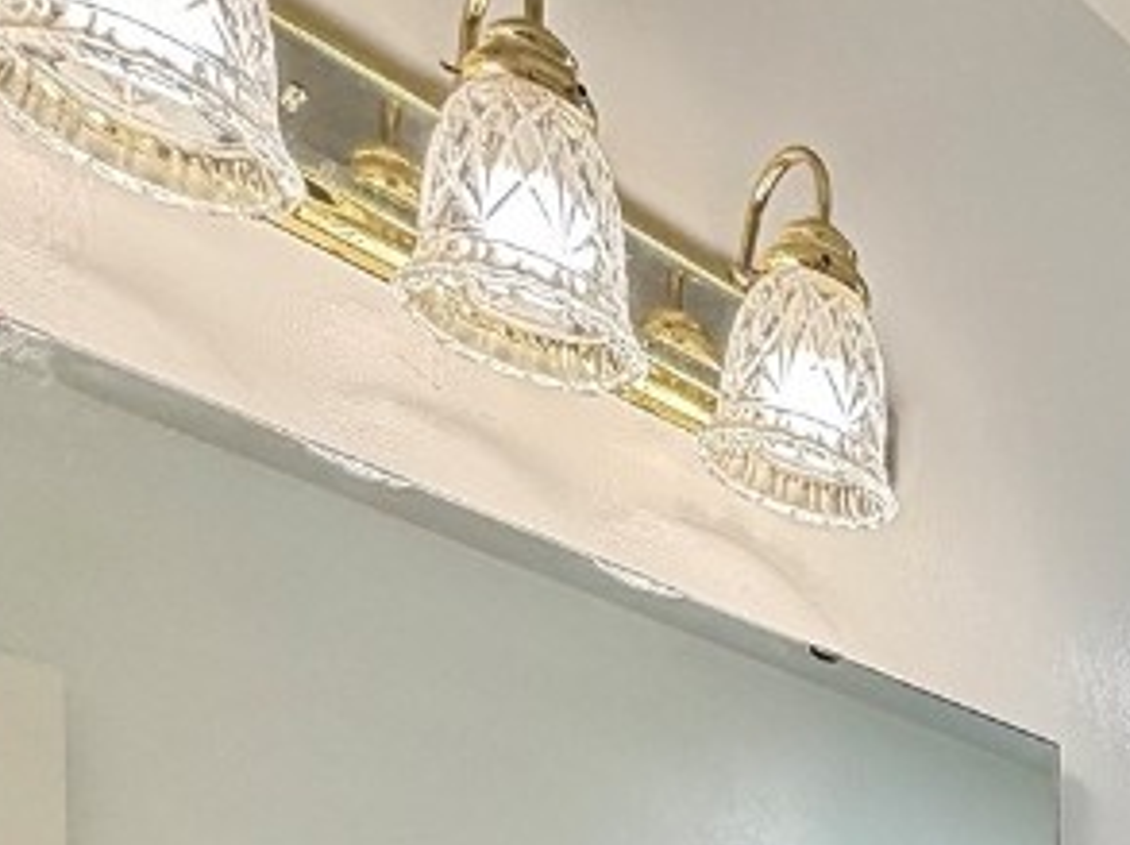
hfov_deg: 30.4
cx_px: 1485
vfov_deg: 22.0
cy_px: 1404
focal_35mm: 49
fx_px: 1598
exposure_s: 1/60
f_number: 2.2
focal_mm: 2.22
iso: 200
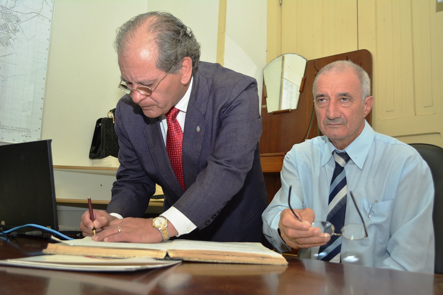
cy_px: 148
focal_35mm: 39
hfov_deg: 49.5
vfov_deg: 34.2
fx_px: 480
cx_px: 222
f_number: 4.2
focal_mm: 26
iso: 500
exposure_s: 1/60
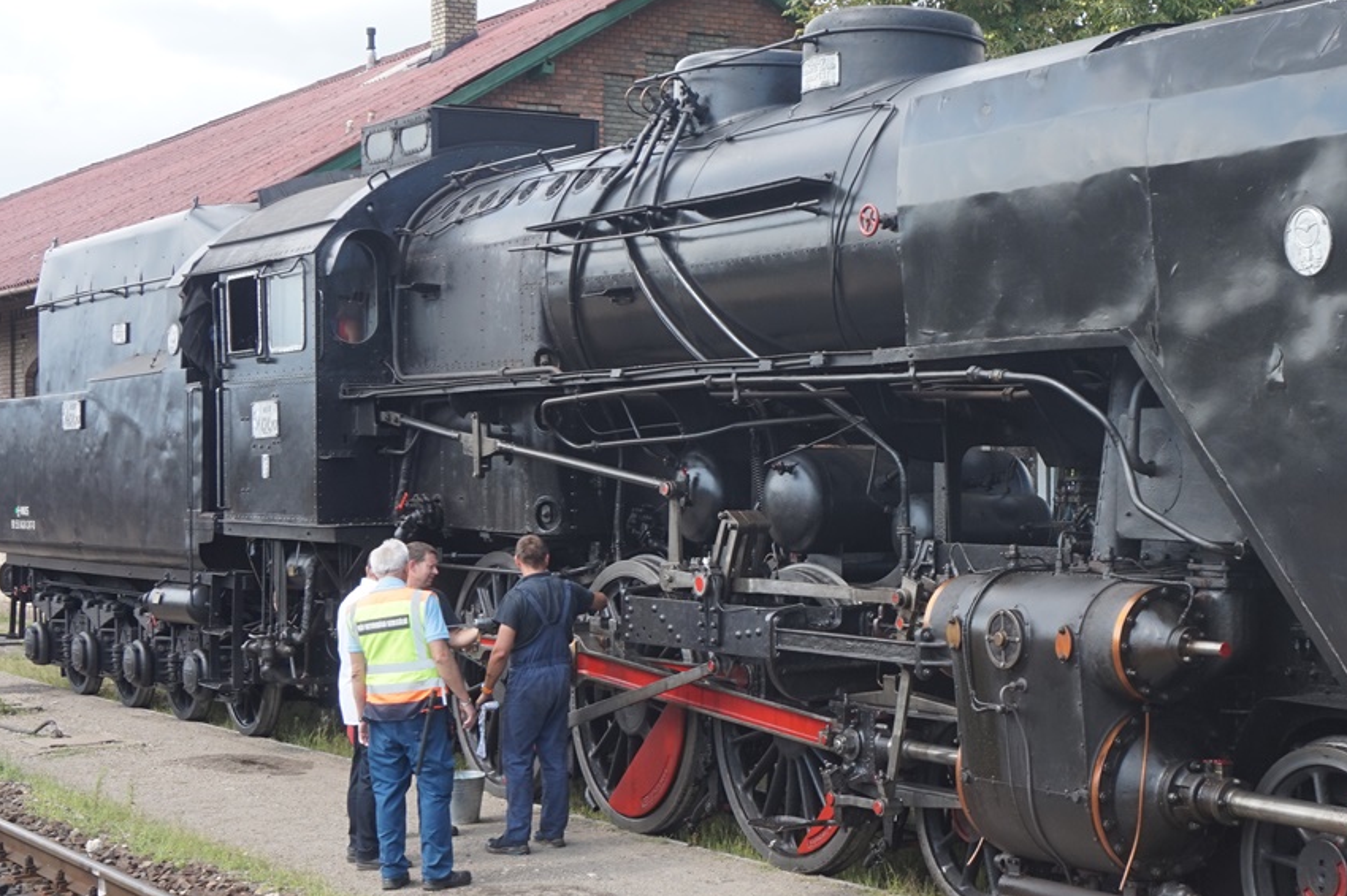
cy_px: 444
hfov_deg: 30.6
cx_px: 984
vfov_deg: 20.9
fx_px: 2429
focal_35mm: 65
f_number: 8
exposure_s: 1/60
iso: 100
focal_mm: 23
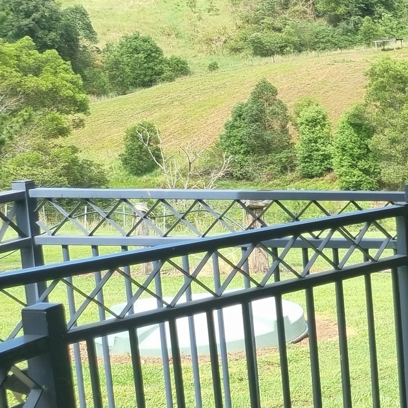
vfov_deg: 20.1
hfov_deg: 16.5
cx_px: 761
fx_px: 1147
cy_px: 246
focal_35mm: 86
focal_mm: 5.4
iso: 50
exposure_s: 1/734
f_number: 1.8
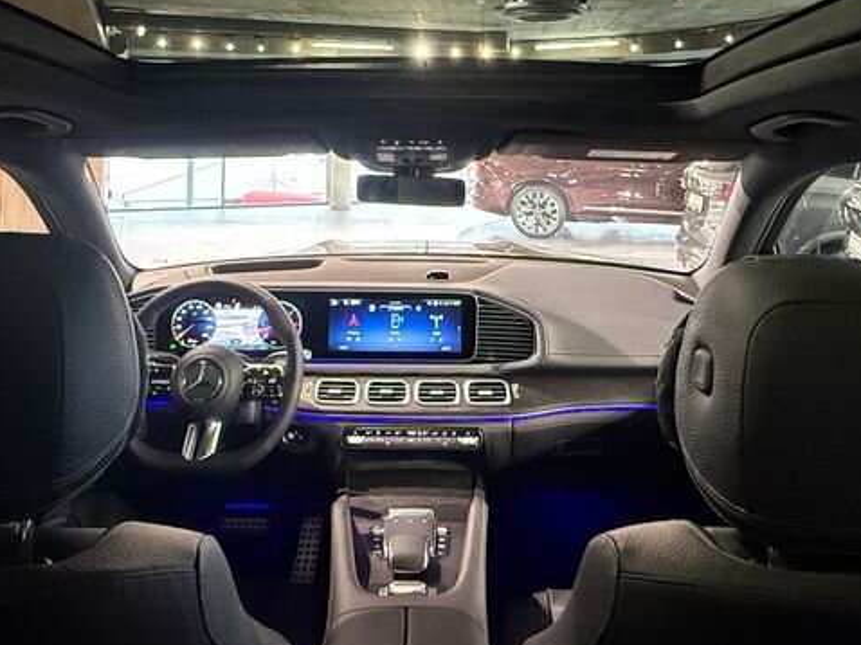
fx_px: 746
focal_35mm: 30
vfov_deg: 43.7
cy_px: 95
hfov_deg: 60.0
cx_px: 427
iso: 1250
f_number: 2.2
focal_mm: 2.22
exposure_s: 1/54
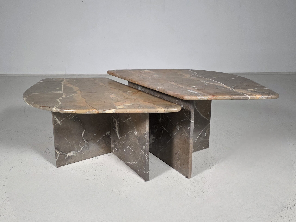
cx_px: 148
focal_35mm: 23
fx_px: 197
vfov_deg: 58.9
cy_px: 111
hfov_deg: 73.9
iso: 250
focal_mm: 6.3
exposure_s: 1/101
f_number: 1.7
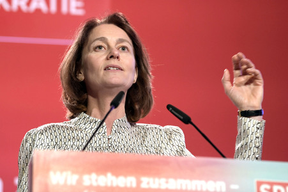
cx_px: 144
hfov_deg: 13.7
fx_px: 1199
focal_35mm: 150
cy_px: 96
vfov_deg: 9.1
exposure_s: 1/320
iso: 3200
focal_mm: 150
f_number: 3.5
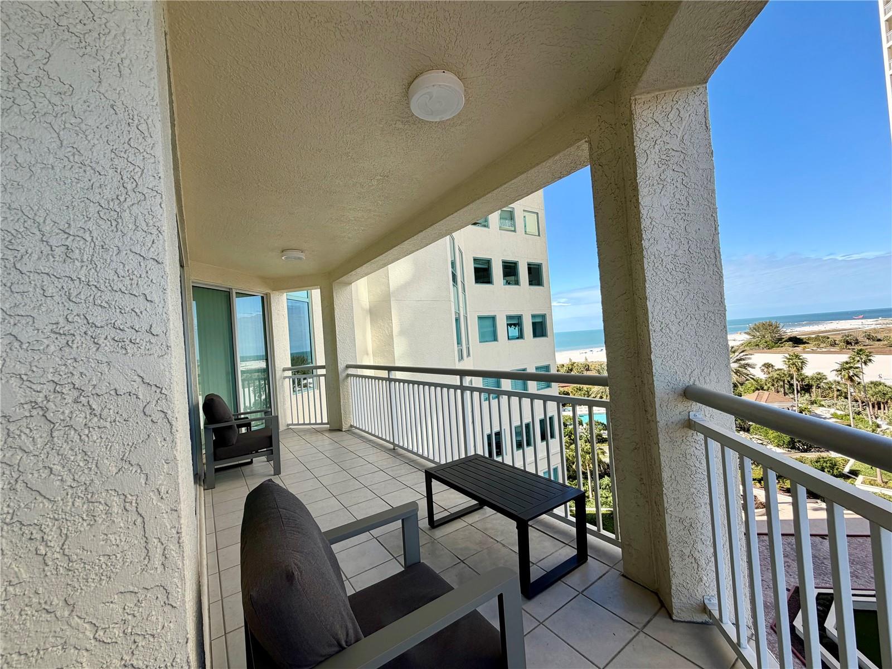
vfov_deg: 85.7
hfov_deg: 102.1
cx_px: 446
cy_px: 334
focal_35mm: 14
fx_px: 361
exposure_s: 1/574
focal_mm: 2.22
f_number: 2.2
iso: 40
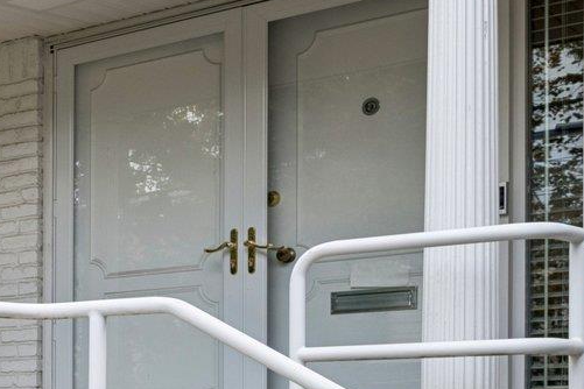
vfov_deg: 14.7
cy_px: 470
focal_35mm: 90
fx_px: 1460
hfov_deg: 18.8
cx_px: -387
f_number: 9
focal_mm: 22
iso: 160
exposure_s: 1/60
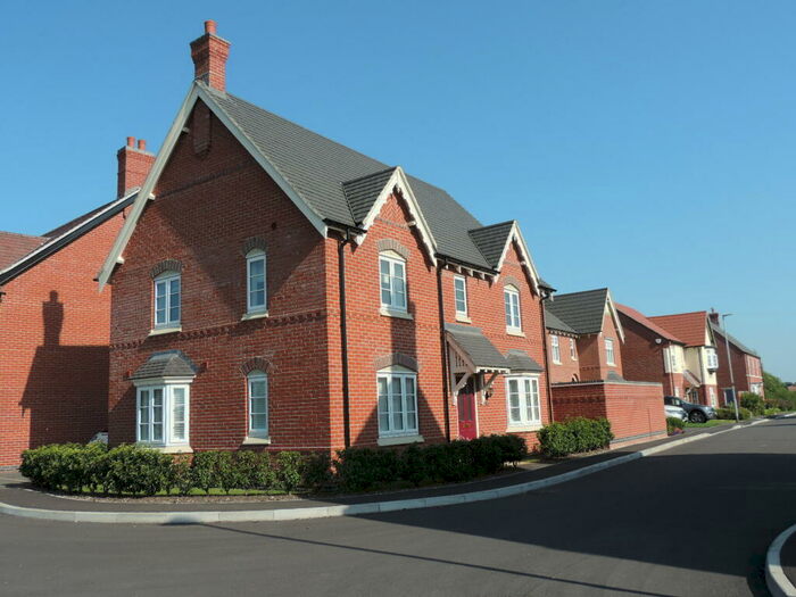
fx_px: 690
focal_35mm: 30
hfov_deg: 60.0
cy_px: 298
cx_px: 398
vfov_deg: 46.8
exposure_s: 1/1000
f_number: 3.1
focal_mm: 5.3
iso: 80
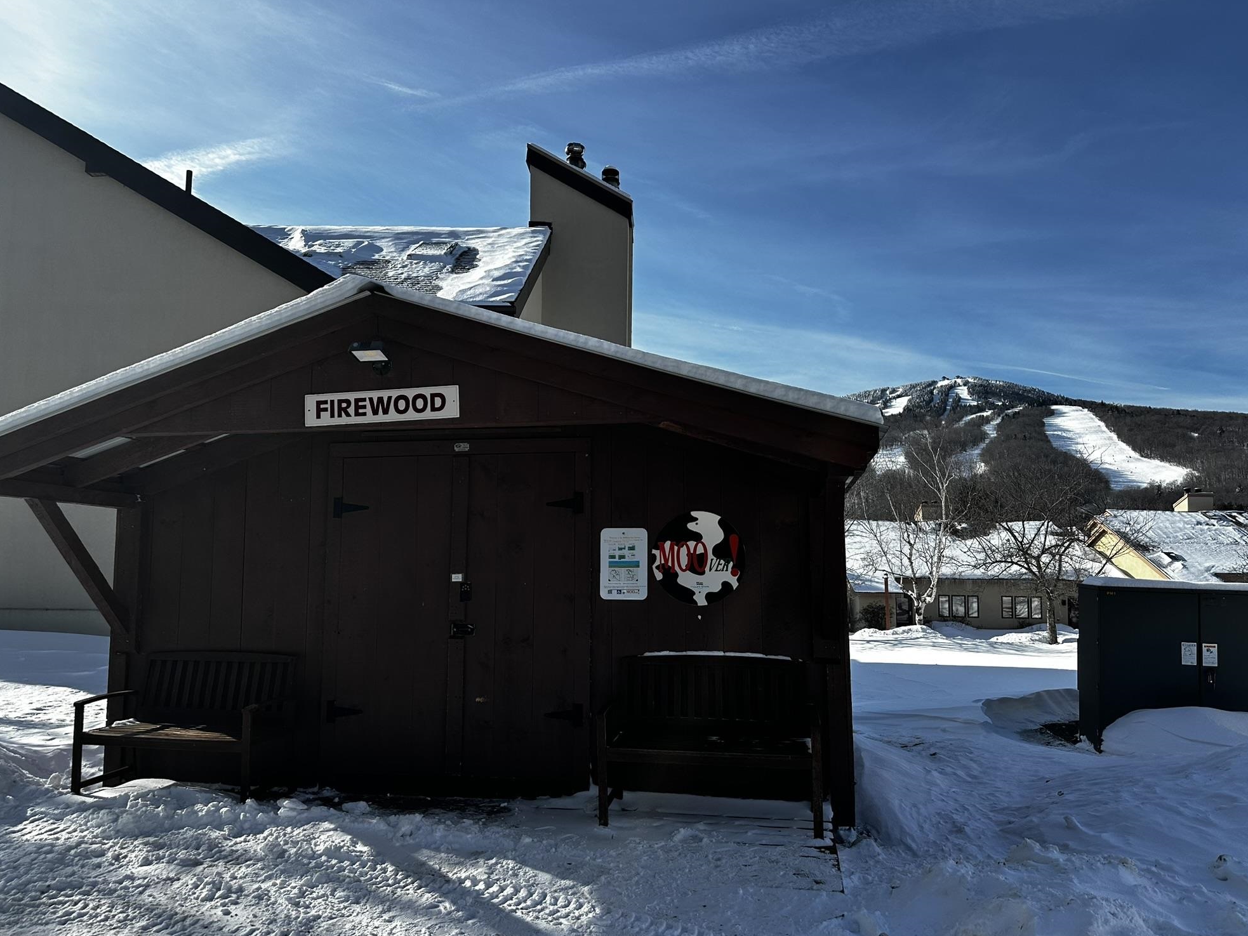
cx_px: 617
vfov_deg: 54.9
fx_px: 901
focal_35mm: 25
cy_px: 482
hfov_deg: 69.4
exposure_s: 1/4348
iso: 80
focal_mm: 6.86
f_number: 1.78
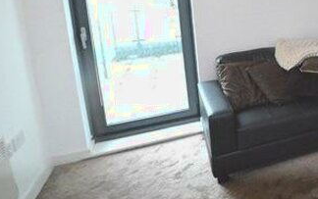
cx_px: 338
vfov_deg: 36.5
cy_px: 27
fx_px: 286
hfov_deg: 45.8
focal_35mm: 33
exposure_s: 1/400
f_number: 6.3
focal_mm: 10
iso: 6400
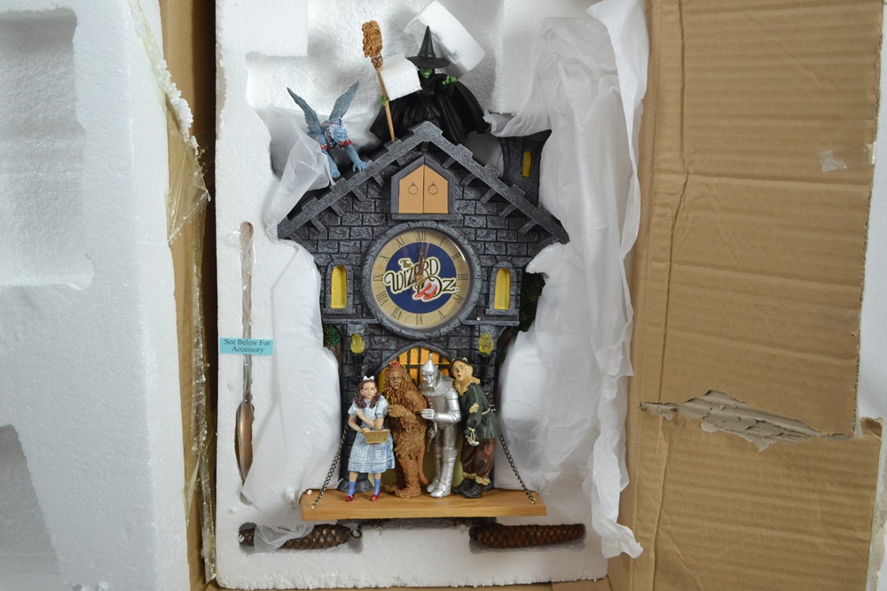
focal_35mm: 48
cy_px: 296
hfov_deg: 41.1
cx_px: 444
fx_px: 1183
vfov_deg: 28.1
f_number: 4.8
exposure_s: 1/60
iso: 800
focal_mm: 32
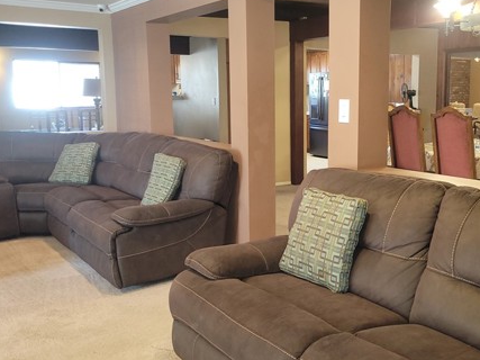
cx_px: 321
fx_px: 541
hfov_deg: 47.1
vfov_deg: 36.8
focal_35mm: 39
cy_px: 163
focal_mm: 5.4
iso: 125
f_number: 1.8
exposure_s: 1/12
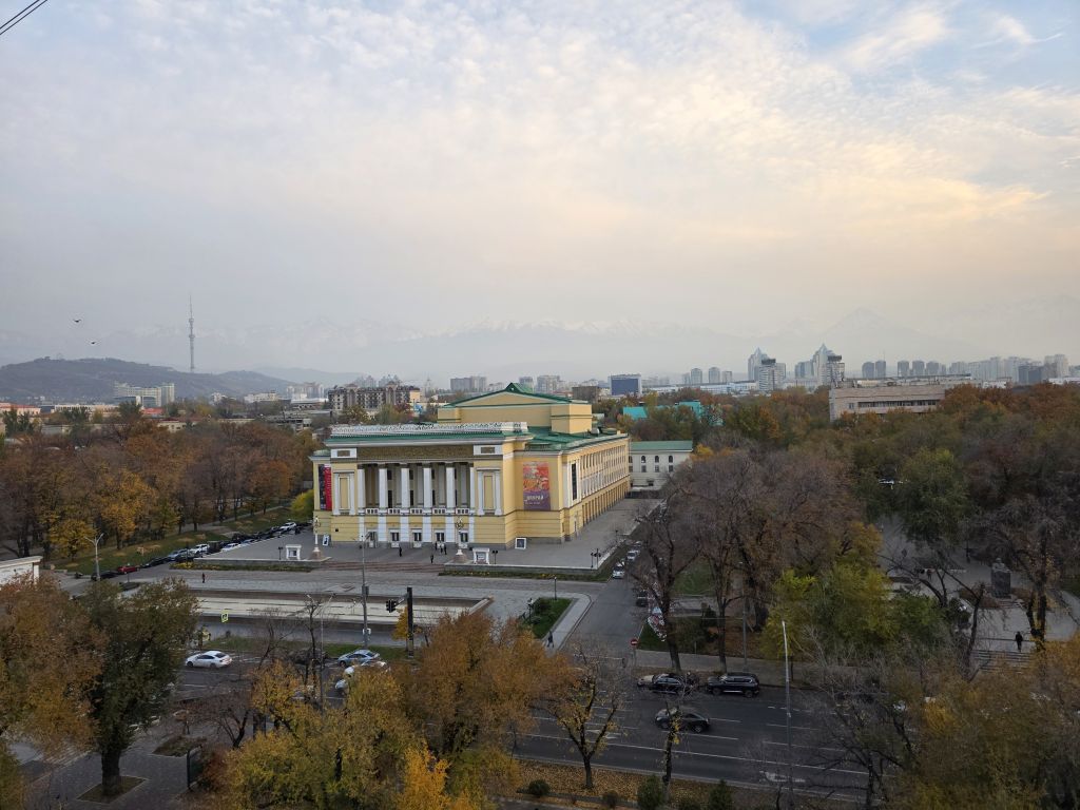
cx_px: 540
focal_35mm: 23
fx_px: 718
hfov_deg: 73.9
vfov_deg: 58.9
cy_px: 405
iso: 40
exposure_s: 1/180
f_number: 1.7
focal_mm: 6.3
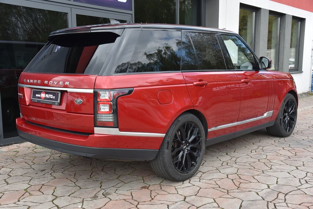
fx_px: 331
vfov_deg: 35.1
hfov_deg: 50.7
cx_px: 156
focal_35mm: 38
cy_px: 104
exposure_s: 1/200
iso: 500
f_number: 7.1
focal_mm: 38
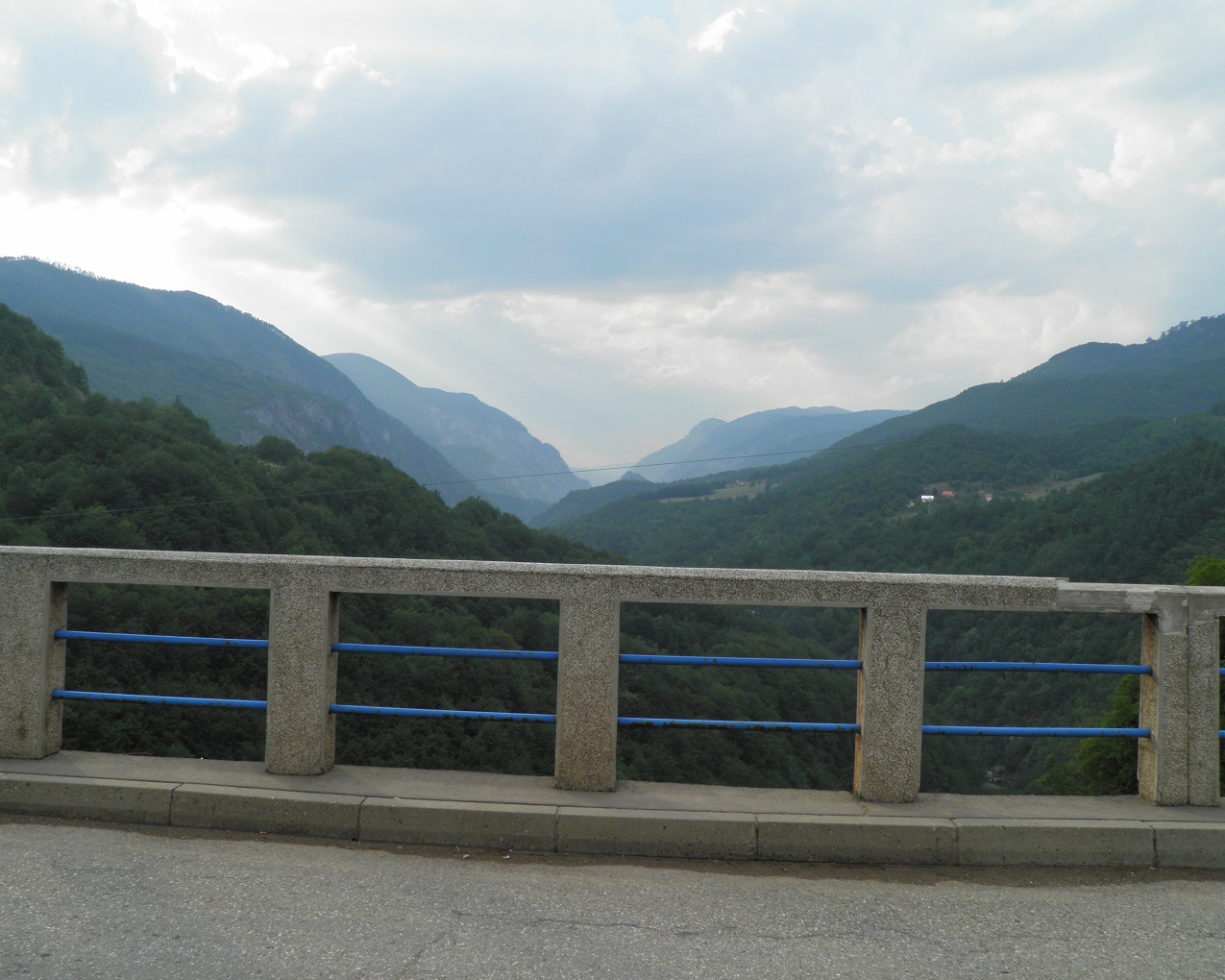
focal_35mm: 30
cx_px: 585
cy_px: 486
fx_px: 1088
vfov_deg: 48.5
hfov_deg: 58.7
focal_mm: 4.9
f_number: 5.7
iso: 50
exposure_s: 1/200
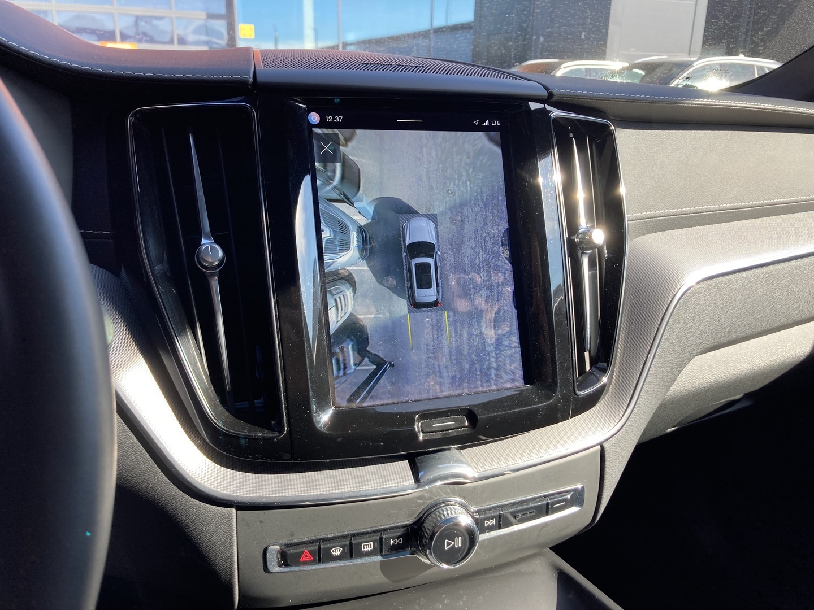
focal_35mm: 28
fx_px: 658
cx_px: 407
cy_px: 305
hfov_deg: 63.4
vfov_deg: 49.7
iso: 20
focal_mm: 3.99
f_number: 1.8
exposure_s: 1/165
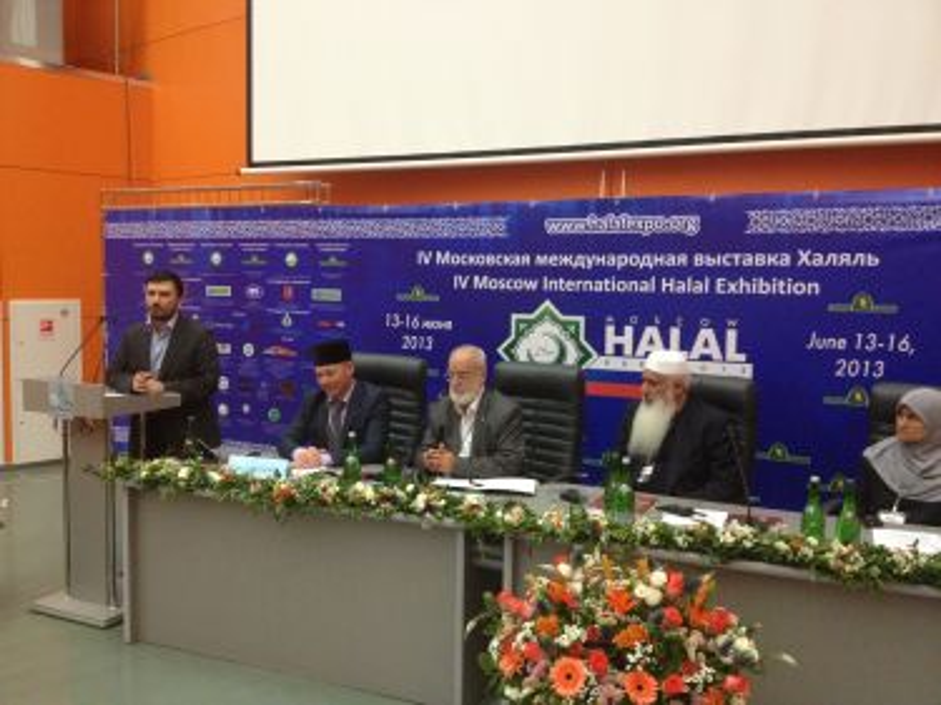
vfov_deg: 40.7
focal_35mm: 35
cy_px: 352
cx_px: 470
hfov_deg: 52.6
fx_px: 951
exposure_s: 1/20
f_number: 2.4
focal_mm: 4.28
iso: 250
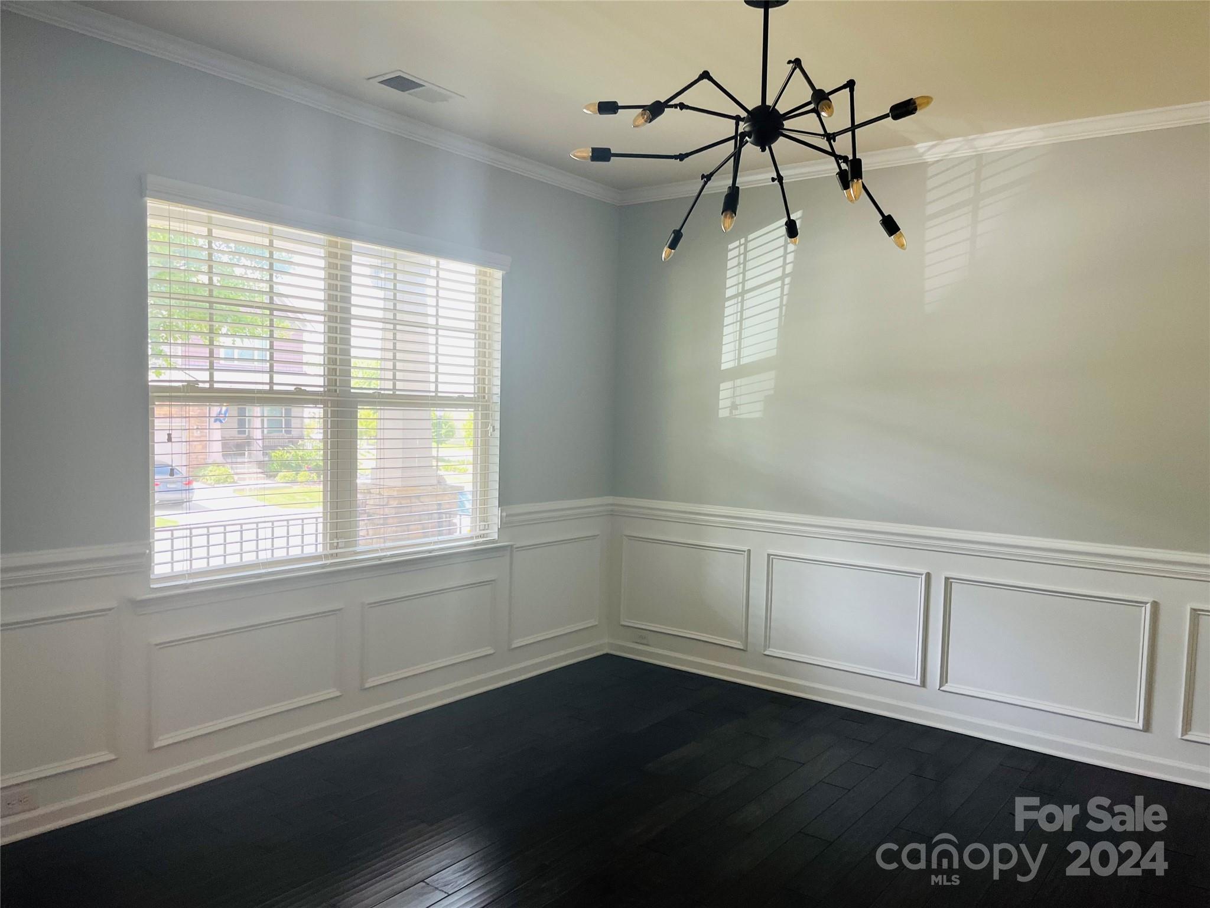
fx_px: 909
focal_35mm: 26
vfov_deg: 53.1
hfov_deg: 67.3
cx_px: 605
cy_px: 454
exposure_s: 1/60
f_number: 1.6
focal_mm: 5.1
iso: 80
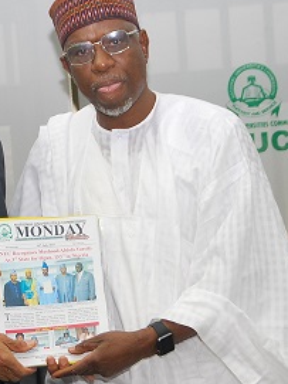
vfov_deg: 15.3
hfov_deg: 11.4
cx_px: 48
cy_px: 174
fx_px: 1432
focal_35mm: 129
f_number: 4.8
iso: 500
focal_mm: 50
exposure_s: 1/60
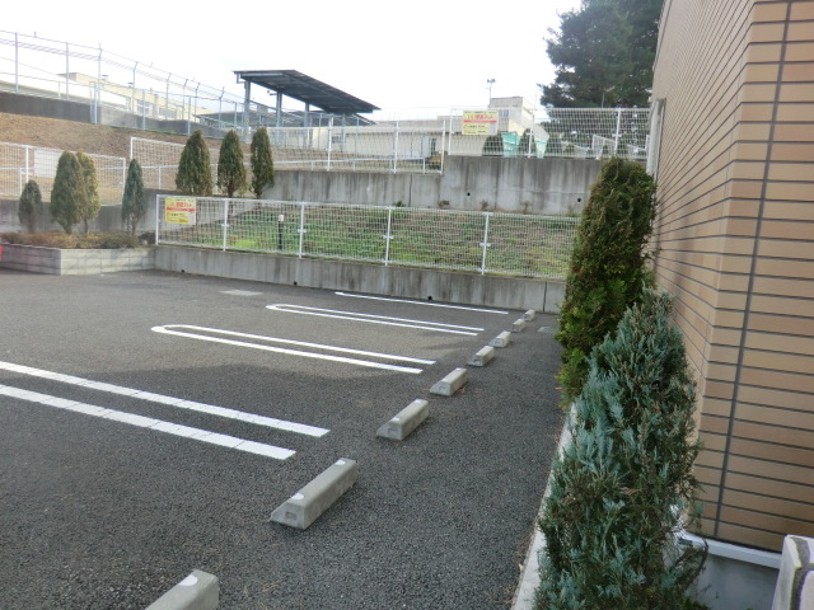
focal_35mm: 24
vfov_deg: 56.8
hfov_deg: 71.6
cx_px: 407
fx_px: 564
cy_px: 305
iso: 80
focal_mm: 4.3
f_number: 3.2
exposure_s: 1/320
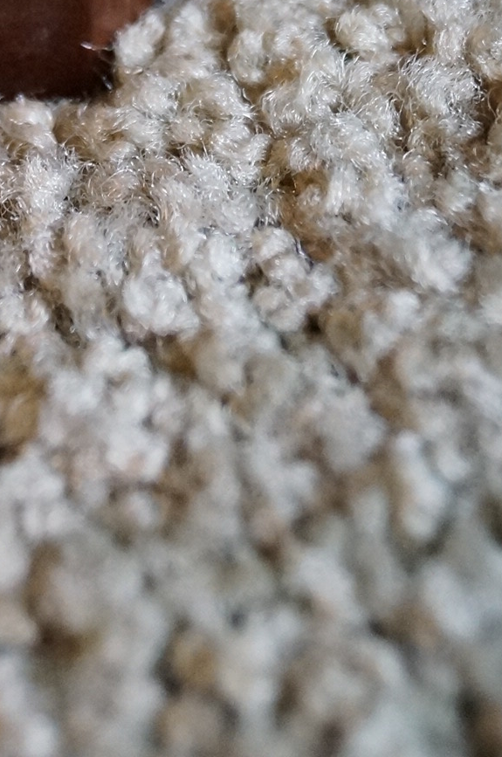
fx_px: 2666
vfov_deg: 15.4
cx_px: 9
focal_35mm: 127
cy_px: -214
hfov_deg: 10.7
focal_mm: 30
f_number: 4.5
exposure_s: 1/80
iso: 3200
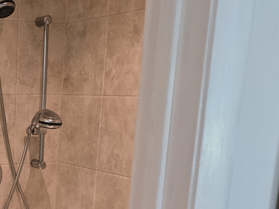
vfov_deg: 21.0
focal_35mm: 67
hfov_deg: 26.0
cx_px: -52
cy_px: 220
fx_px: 540
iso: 400
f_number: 1.7
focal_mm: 6.3
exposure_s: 1/120
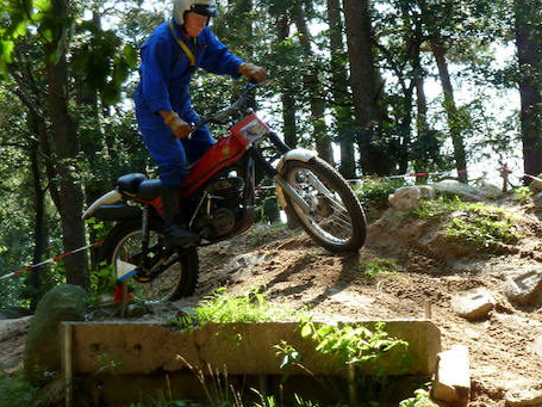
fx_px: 1910
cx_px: 287
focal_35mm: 122
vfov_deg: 12.1
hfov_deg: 16.2
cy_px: 212
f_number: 4.4
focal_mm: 18.2
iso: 160
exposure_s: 1/125
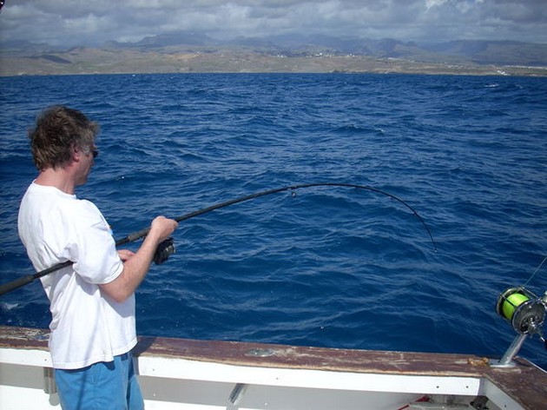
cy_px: 205
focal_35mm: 37
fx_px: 584
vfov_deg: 38.6
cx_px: 274
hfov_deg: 50.2
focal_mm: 6.2
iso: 64
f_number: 5.6
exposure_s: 1/420
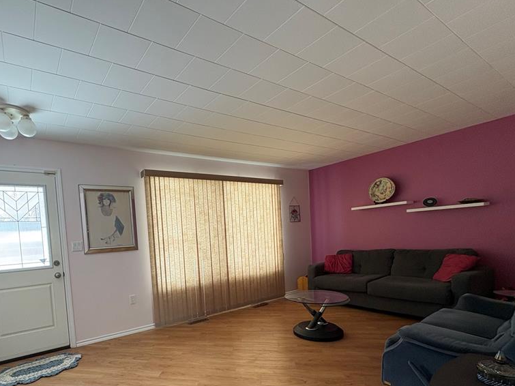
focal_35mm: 19
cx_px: 194
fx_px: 283
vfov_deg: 67.0
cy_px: 254
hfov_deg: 83.1
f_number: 2.2
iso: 80
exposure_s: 1/99
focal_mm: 2.22
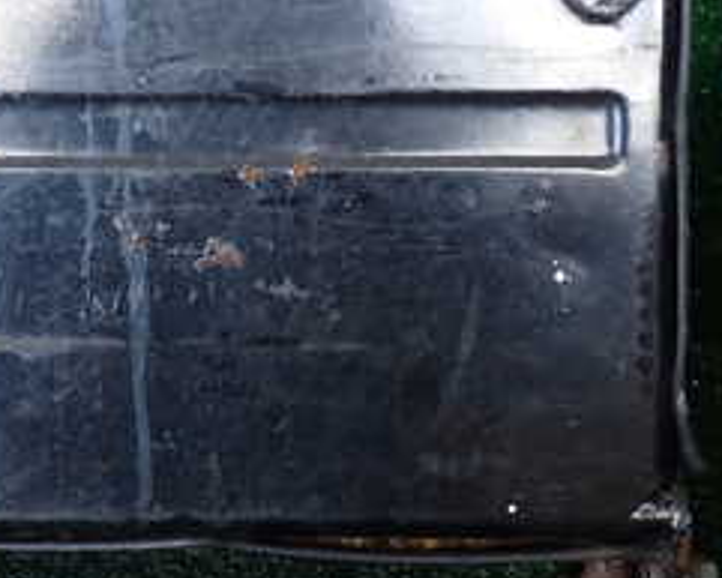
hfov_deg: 25.8
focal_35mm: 73
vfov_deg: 20.6
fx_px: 1561
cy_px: 72
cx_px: 186
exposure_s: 1/50
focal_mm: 5.4
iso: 200
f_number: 2.3
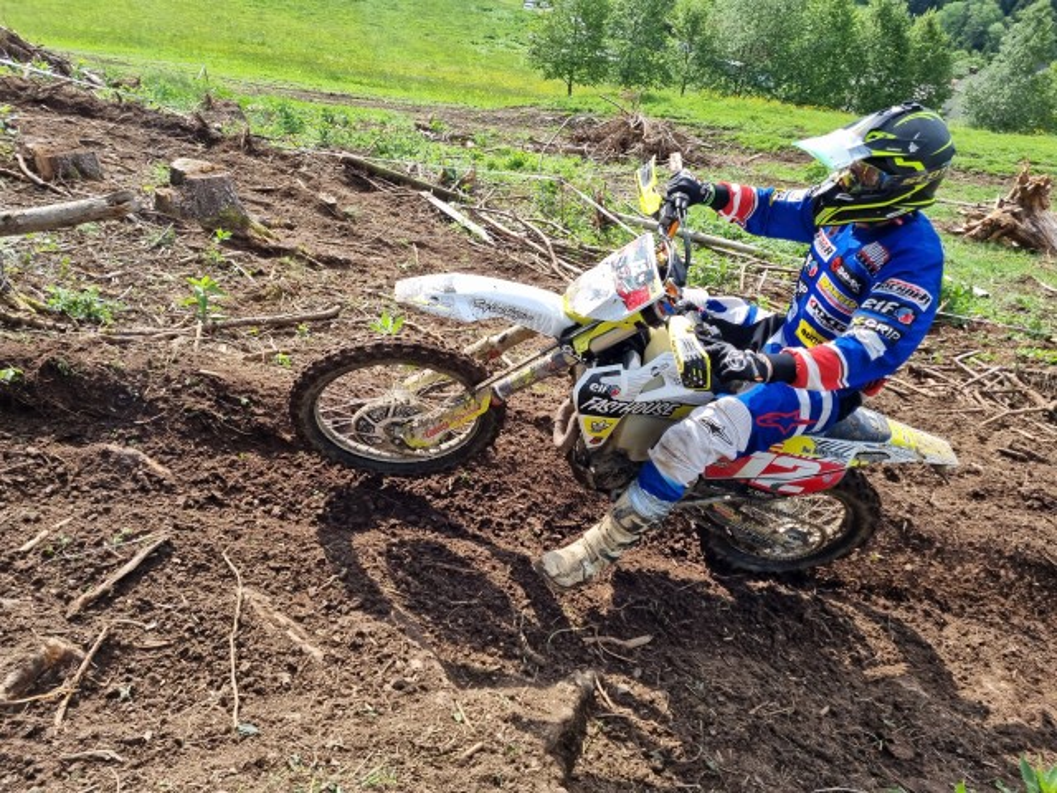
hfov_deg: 67.3
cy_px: 396
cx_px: 528
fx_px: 794
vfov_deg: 53.1
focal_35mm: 26
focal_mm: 5.4
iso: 50
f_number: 1.8
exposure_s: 1/1232
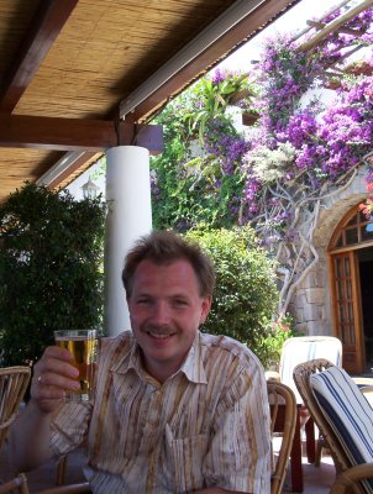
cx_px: 186
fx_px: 558
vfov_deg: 47.8
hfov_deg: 37.0
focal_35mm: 39
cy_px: 247
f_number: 4.5
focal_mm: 6
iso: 100
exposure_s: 1/121
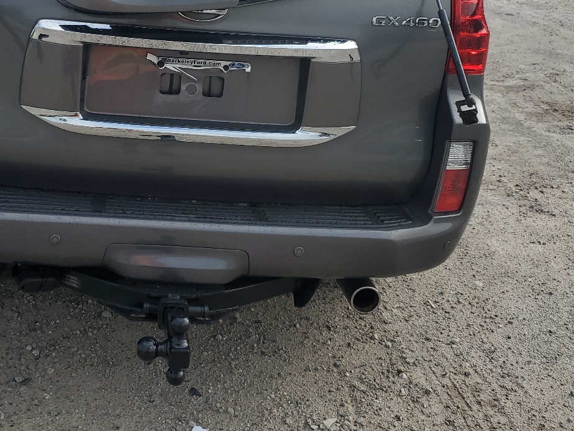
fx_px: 746
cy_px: 87
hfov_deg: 41.2
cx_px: 164
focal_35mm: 45
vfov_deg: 31.4
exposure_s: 1/2500
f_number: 1.5
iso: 50
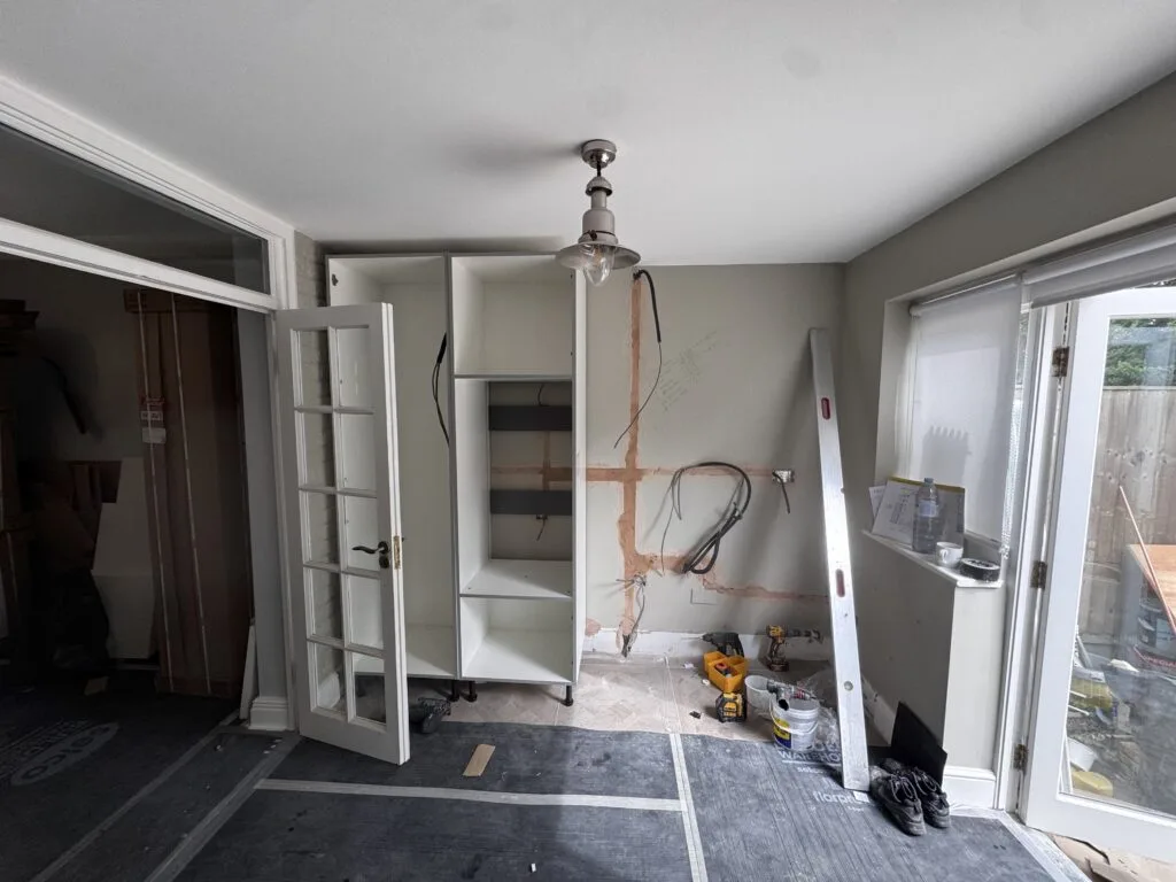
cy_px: 441
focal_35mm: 14
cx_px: 588
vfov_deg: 85.7
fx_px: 476
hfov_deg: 102.1
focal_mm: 2.22
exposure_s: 1/99
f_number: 2.2
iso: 100
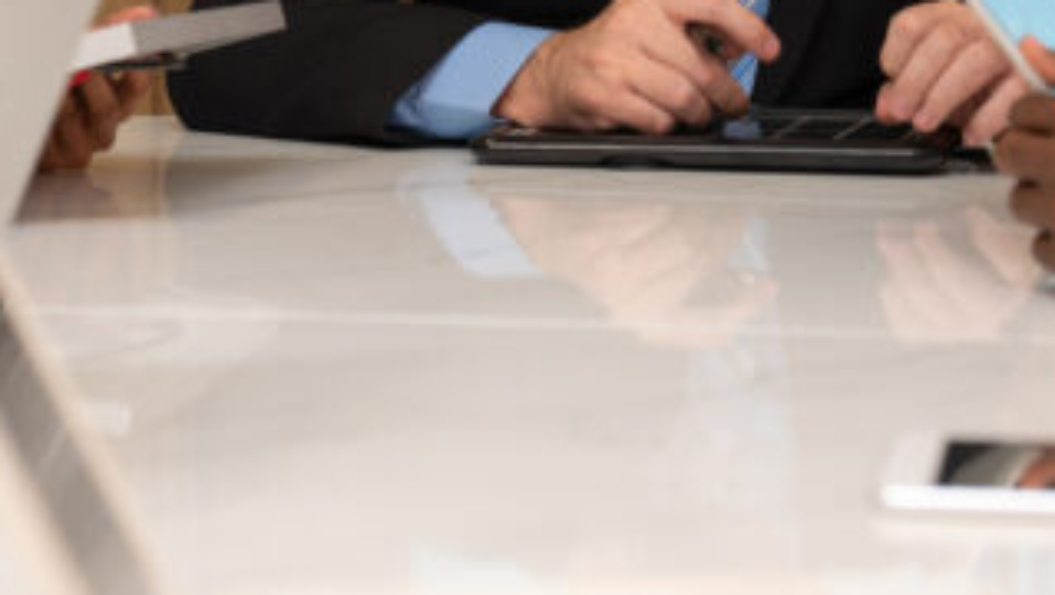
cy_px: -372
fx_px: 4703
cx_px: 542
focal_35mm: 168
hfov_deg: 12.8
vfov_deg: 7.1
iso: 250
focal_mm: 50
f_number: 3.2
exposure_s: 1/100
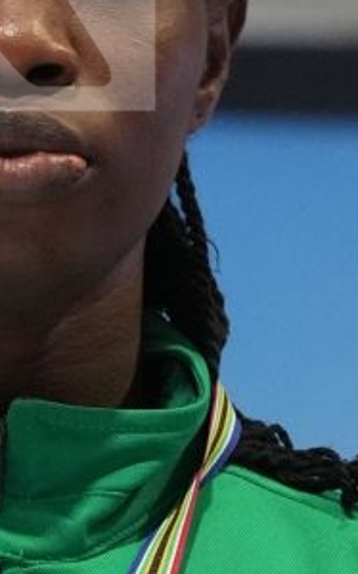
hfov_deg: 1.1
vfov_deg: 1.7
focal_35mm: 1225
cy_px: 614
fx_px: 19160
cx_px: -23
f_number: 2.8
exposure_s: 1/250
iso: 3200
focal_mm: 200
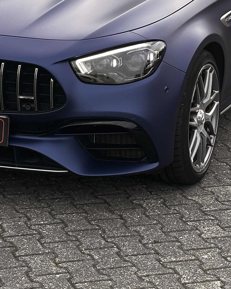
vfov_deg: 15.4
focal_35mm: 123
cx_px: 86
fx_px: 1051
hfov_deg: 12.5
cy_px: 19
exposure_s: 1/1073
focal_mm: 6.86
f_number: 1.78
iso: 64
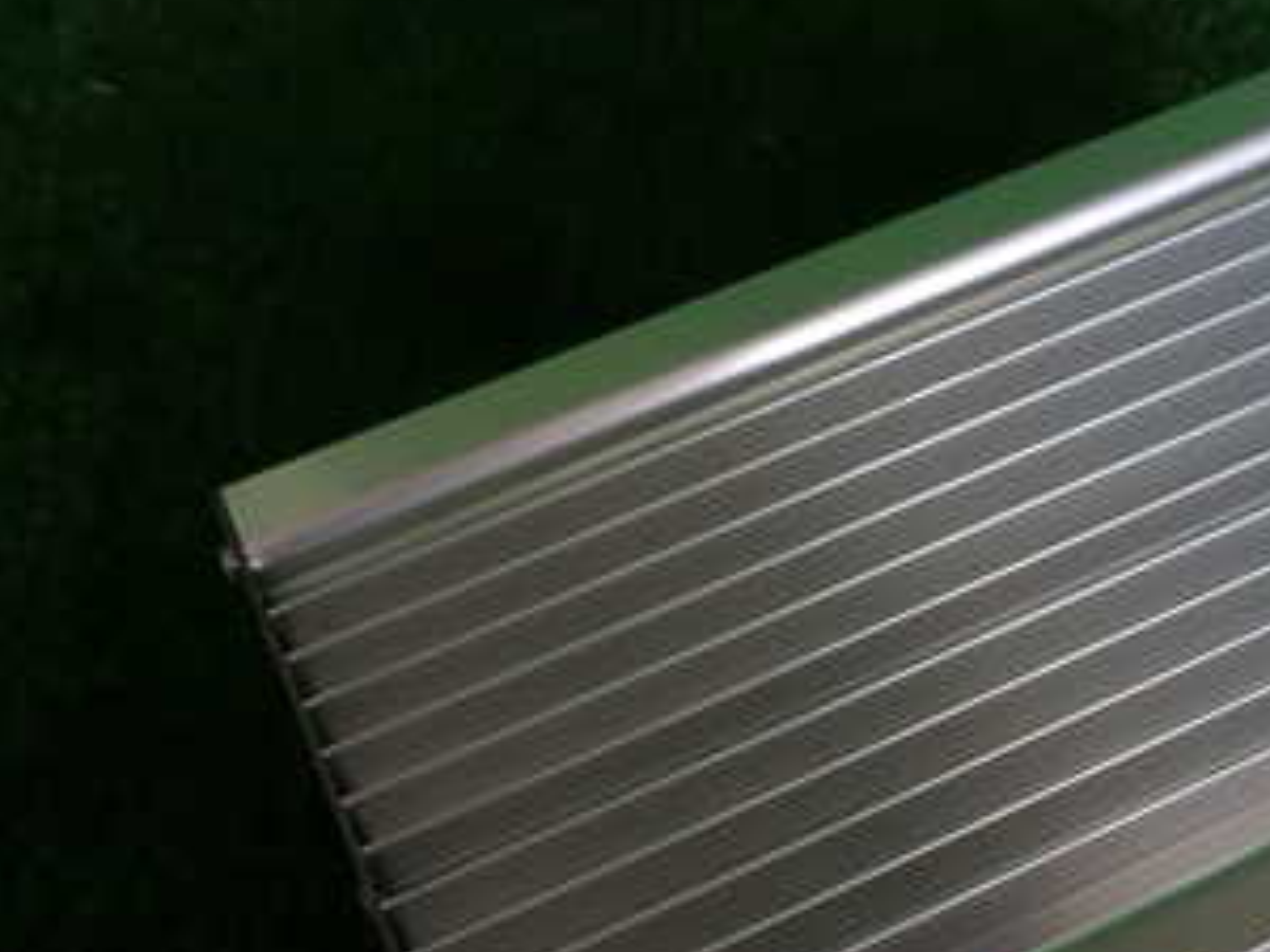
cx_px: 1024
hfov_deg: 36.8
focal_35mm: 50
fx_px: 1834
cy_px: 749
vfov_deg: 28.5
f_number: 2.8
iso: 100
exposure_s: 1/160
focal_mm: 4.5
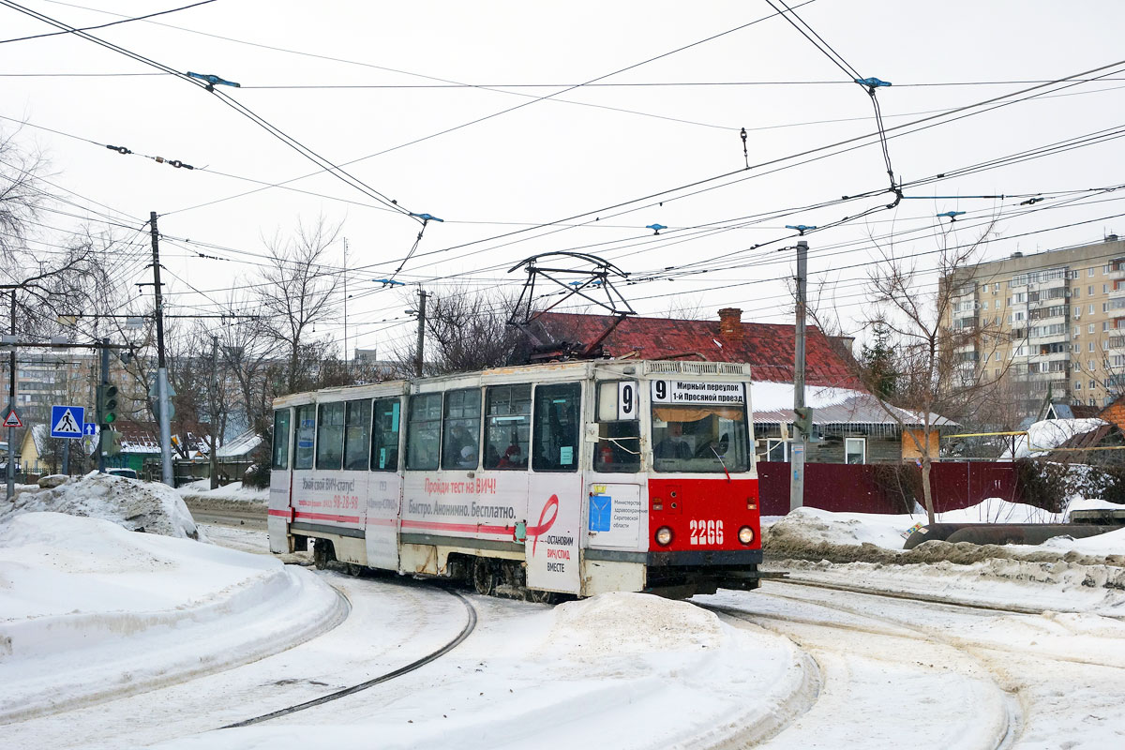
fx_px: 1781
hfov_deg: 35.1
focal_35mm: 57
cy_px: 375
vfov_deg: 23.8
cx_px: 562
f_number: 9
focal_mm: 21.29
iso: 125
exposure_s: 1/500
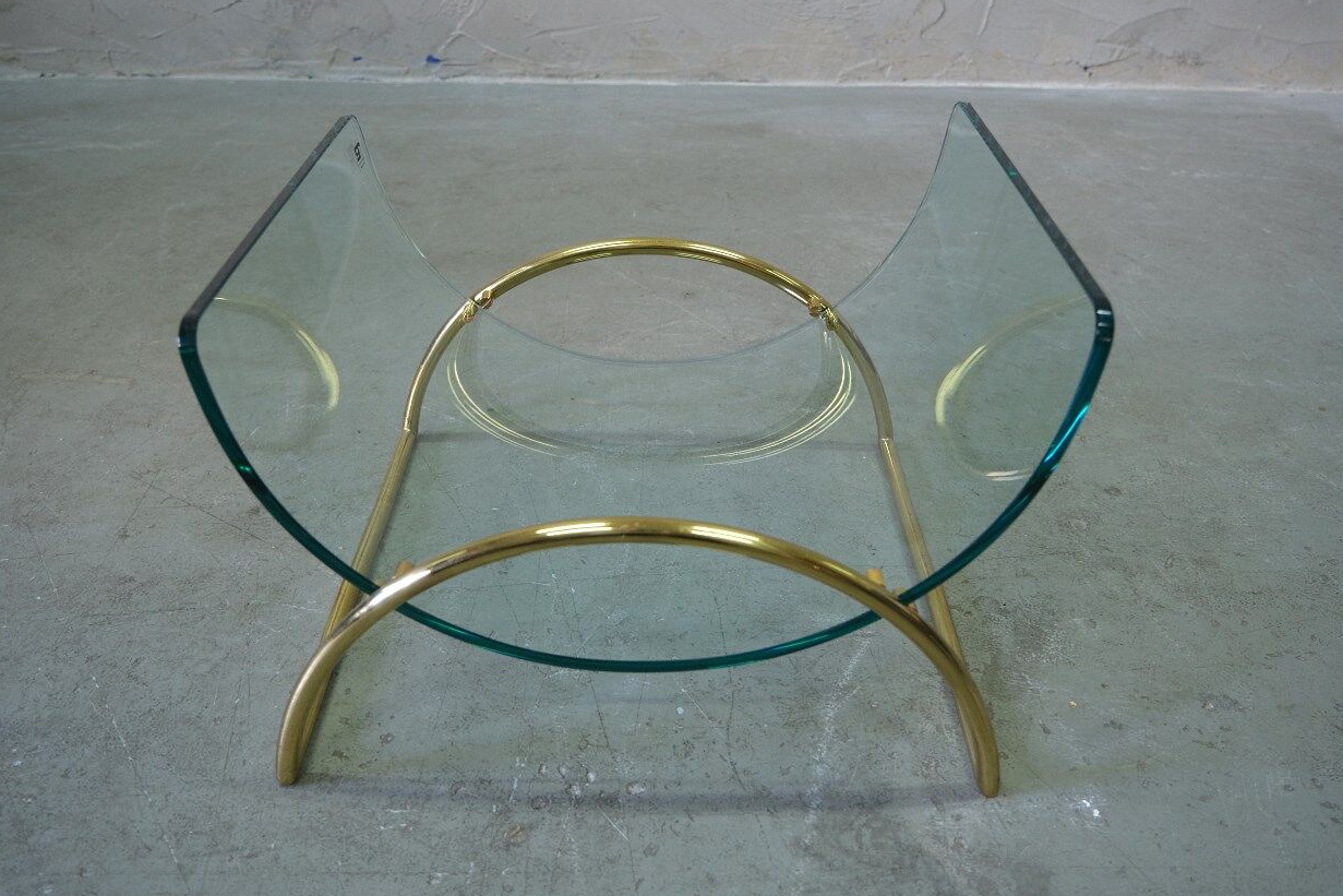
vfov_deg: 42.3
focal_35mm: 31
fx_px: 1157
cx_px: 670
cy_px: 438
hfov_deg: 60.3
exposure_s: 1/28
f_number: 4
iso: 800
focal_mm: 20.2
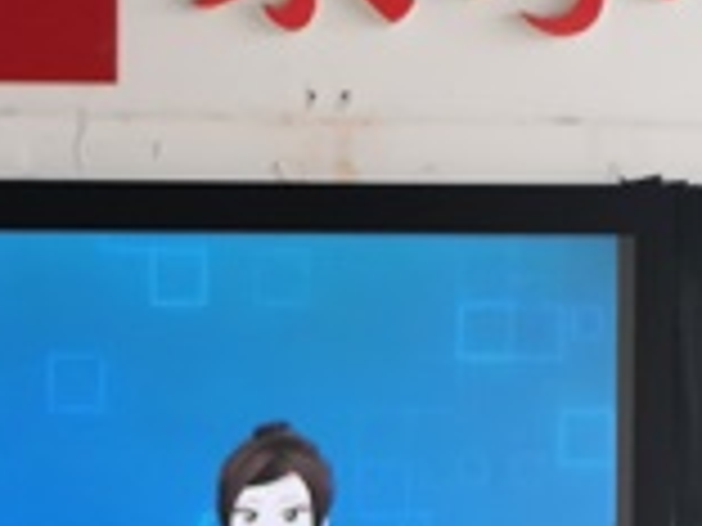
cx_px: 94
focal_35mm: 252
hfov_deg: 7.8
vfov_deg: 5.7
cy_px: 1259
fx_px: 5110
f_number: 1.8
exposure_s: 1/100
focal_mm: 5.58
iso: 80
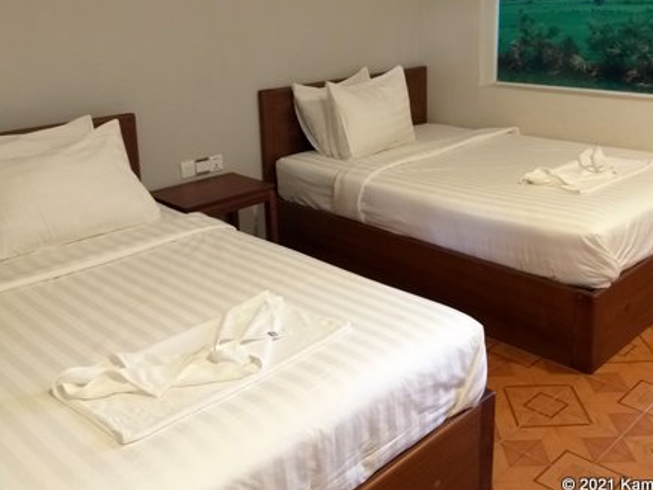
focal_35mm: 36
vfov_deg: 39.3
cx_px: 366
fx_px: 679
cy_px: 175
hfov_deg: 51.2
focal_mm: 3.93
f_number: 1.7
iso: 200
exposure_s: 1/25
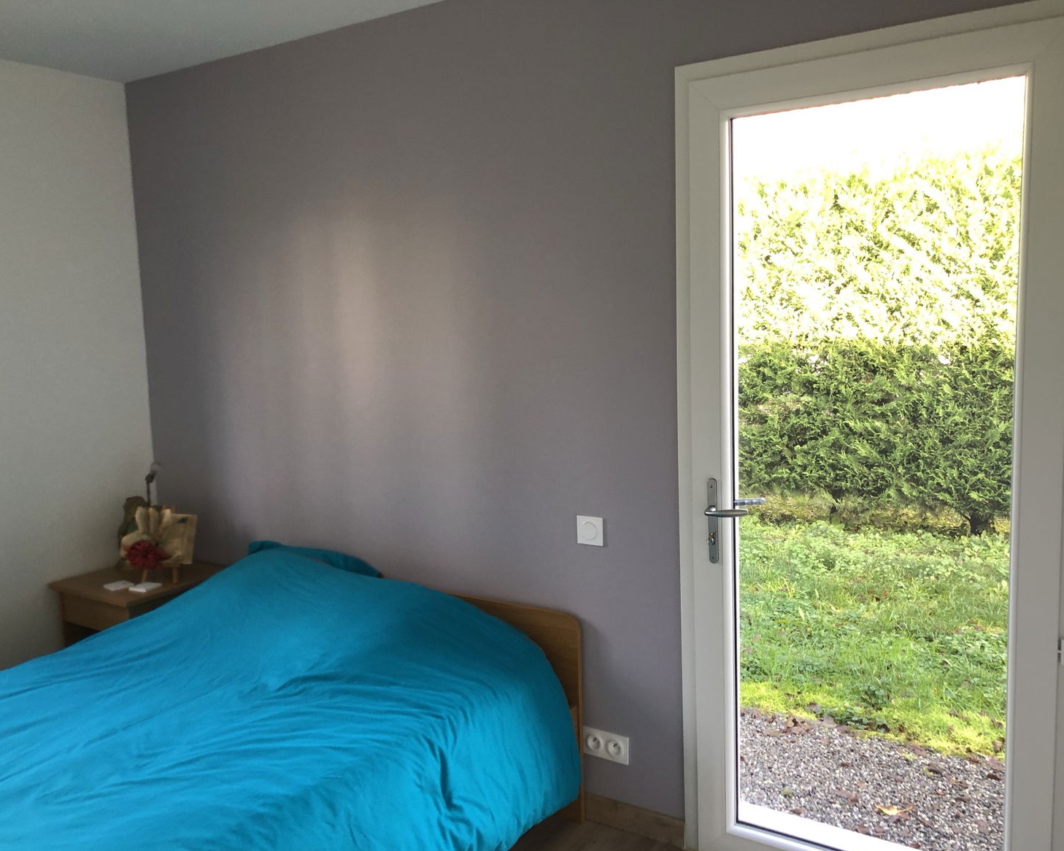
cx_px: 528
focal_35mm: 30
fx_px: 945
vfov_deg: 48.5
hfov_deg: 58.8
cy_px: 430
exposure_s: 1/33
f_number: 1.8
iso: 40
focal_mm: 4
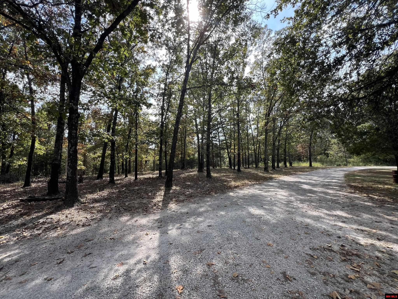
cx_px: 199
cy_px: 150
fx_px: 149
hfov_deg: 106.2
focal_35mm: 13
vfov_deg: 89.9
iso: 32
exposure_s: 1/380
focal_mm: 1.57
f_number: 1.8
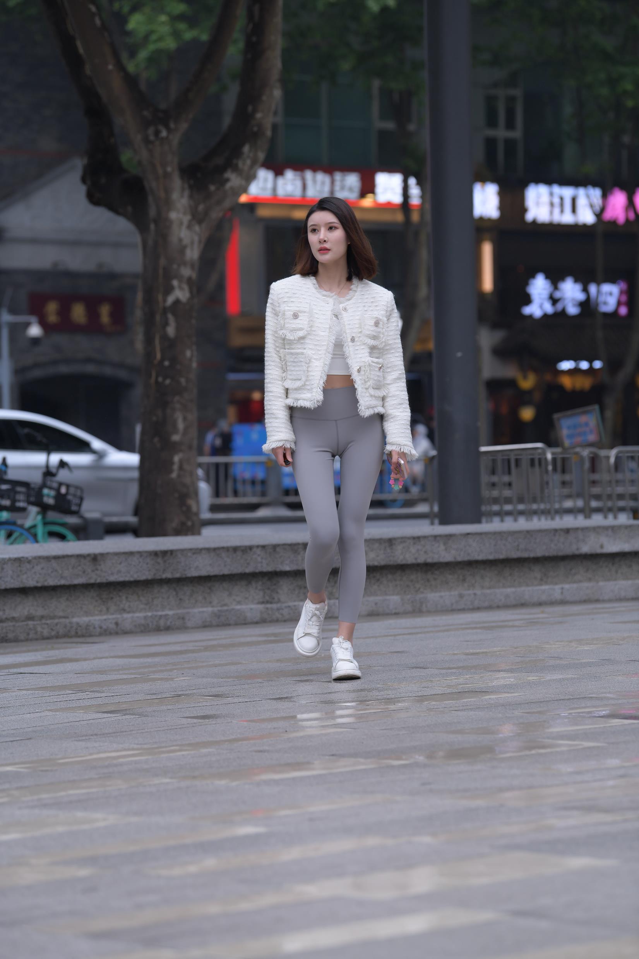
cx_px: 320
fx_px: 3327
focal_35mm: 125
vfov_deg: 16.4
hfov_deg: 11.0
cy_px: 480
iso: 360
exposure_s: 1/640
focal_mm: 125
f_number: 4
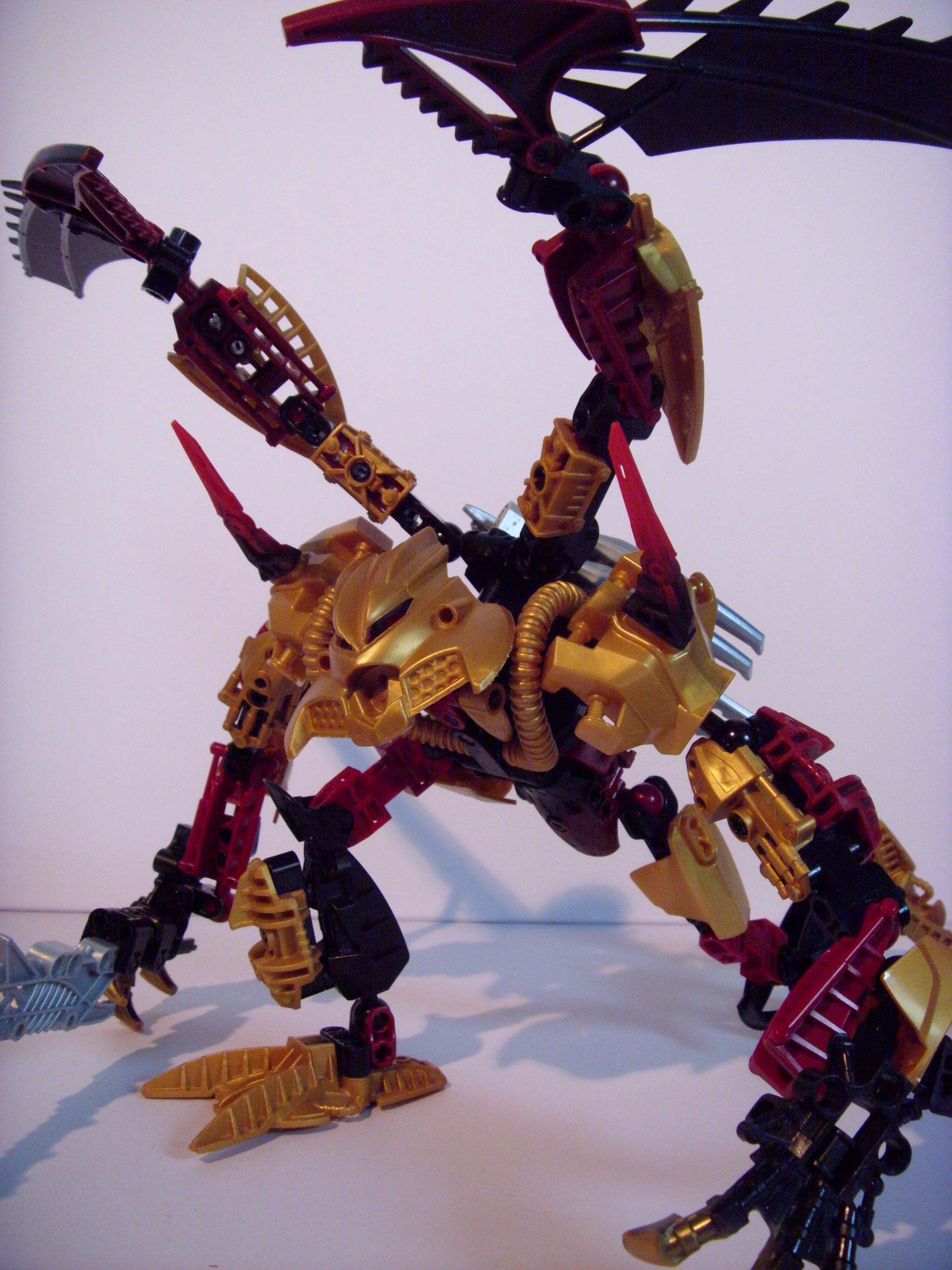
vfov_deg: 58.4
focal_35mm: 31
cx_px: 476
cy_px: 635
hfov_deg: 45.4
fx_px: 1137
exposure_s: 1/14
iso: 300
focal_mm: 6.3
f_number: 3.5
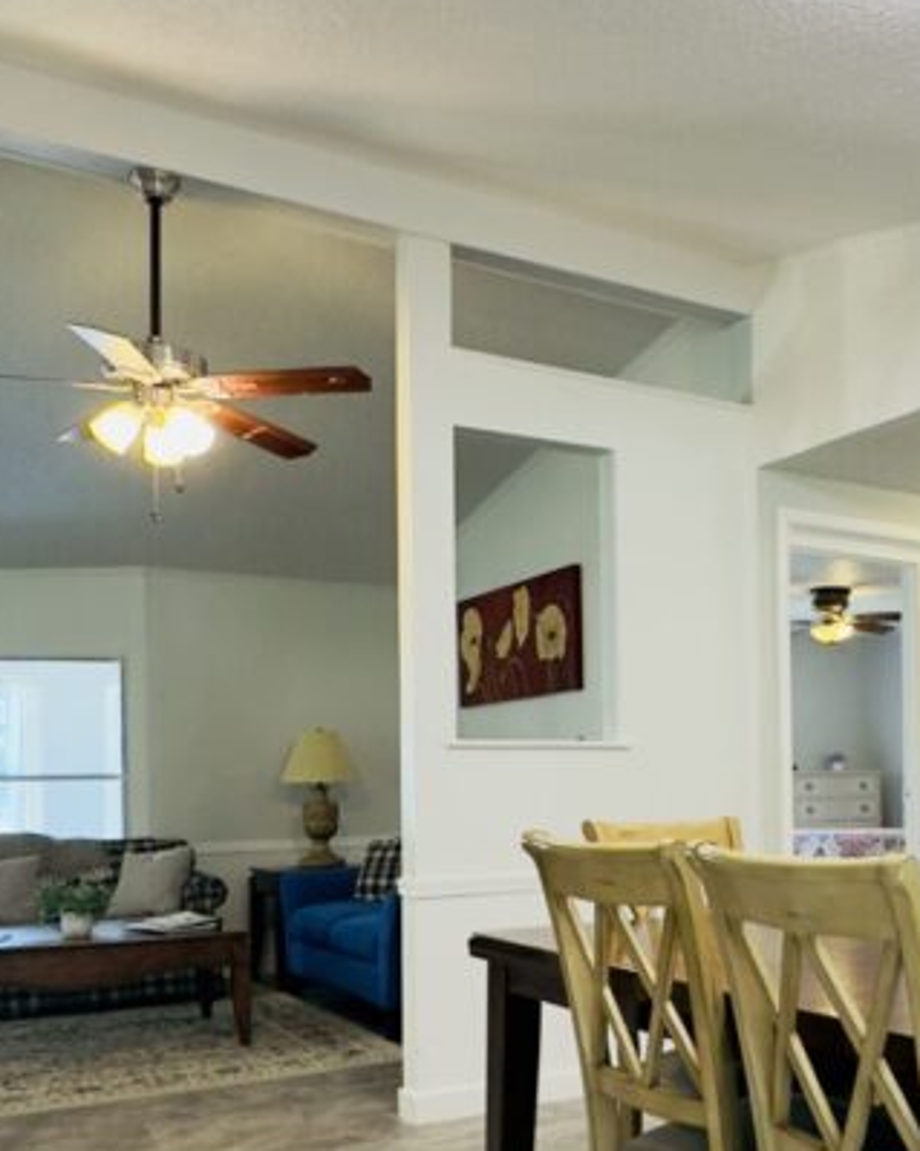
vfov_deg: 48.3
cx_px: 733
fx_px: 1260
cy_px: 759
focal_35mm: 37
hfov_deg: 38.6
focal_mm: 2.22
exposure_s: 1/120
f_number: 2.2
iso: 250
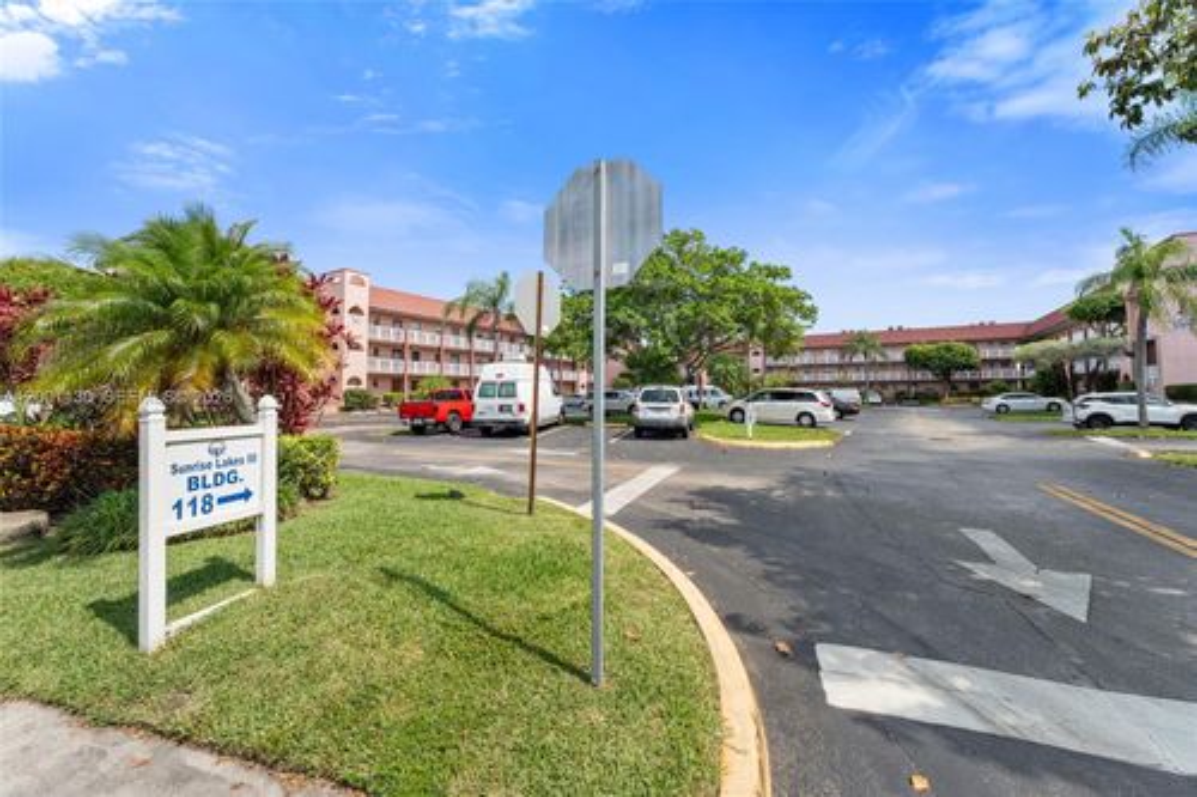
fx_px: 465
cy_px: 398
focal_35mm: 14
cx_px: 598
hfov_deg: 104.3
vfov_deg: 81.2
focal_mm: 14
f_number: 9
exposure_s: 1/640
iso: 400
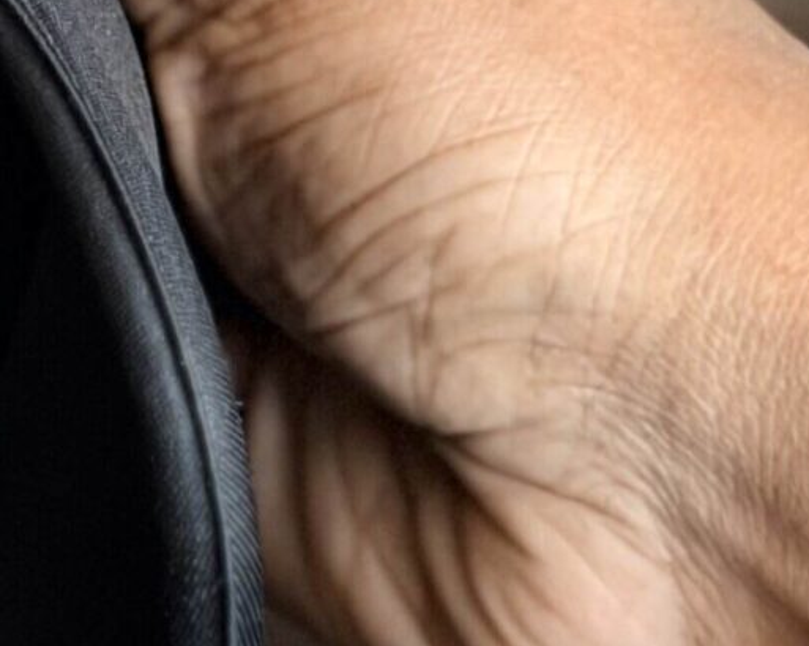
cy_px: -689
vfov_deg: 6.4
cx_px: -883
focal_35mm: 234
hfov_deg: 7.9
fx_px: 5601
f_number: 1.78
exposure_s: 1/18
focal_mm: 6.76
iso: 800
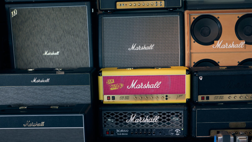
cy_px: 84
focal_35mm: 53
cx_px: 127
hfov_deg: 39.2
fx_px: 354
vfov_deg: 22.6
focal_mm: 50
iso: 800
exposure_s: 1/640
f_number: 1.4
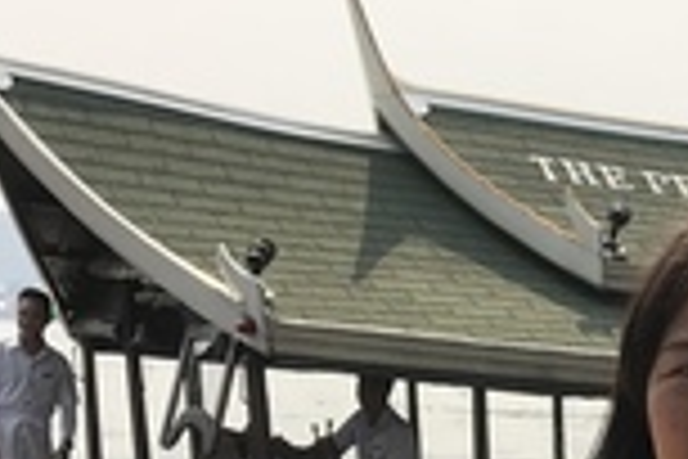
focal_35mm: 122
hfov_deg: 16.1
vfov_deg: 10.2
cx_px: 832
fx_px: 2331
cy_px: 968
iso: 20
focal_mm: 3.99
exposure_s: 1/1244
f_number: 1.8
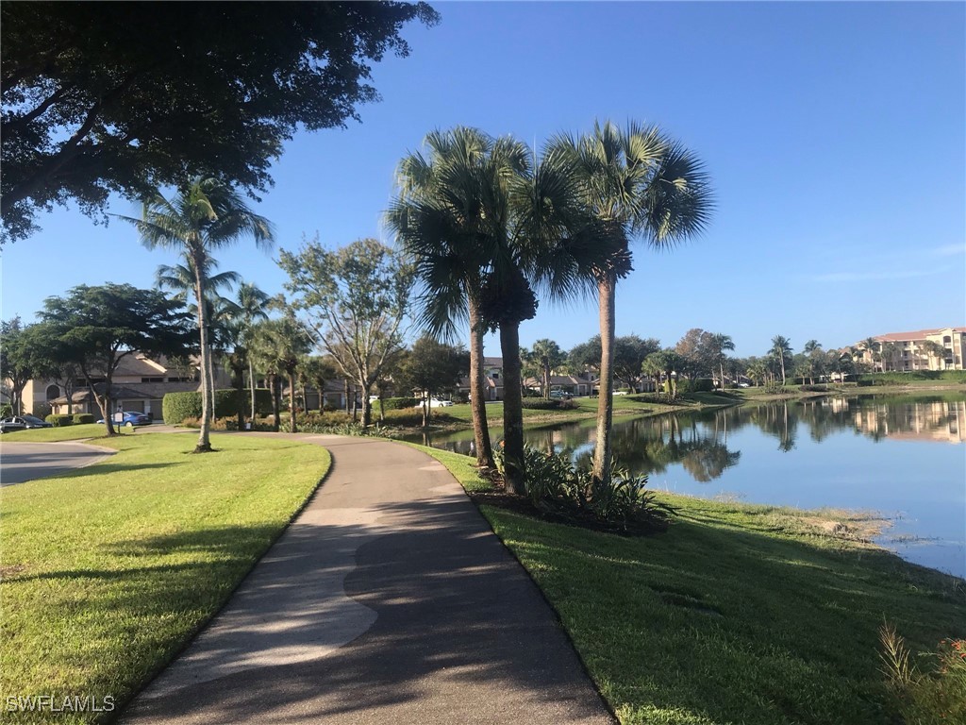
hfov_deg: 63.4
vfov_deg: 49.7
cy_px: 362
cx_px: 483
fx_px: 781
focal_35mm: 28
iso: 20
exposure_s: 1/1473
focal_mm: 3.99
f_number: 1.8
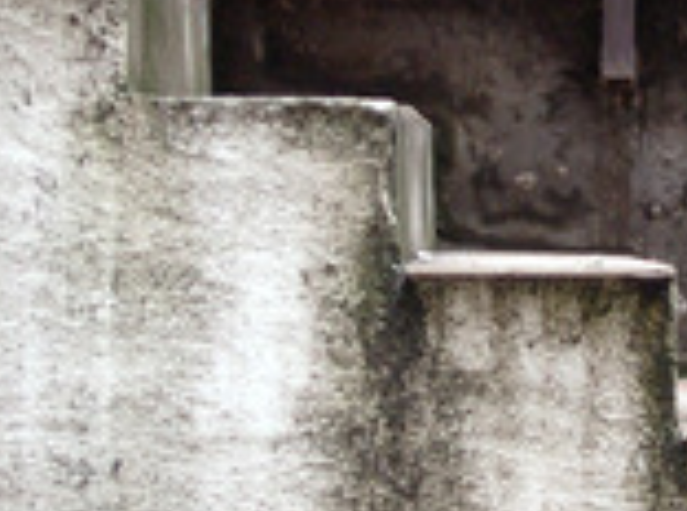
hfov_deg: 9.0
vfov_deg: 6.7
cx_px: 656
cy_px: 152
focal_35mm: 219
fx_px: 4333
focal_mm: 12.6
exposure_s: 1/100
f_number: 3.4
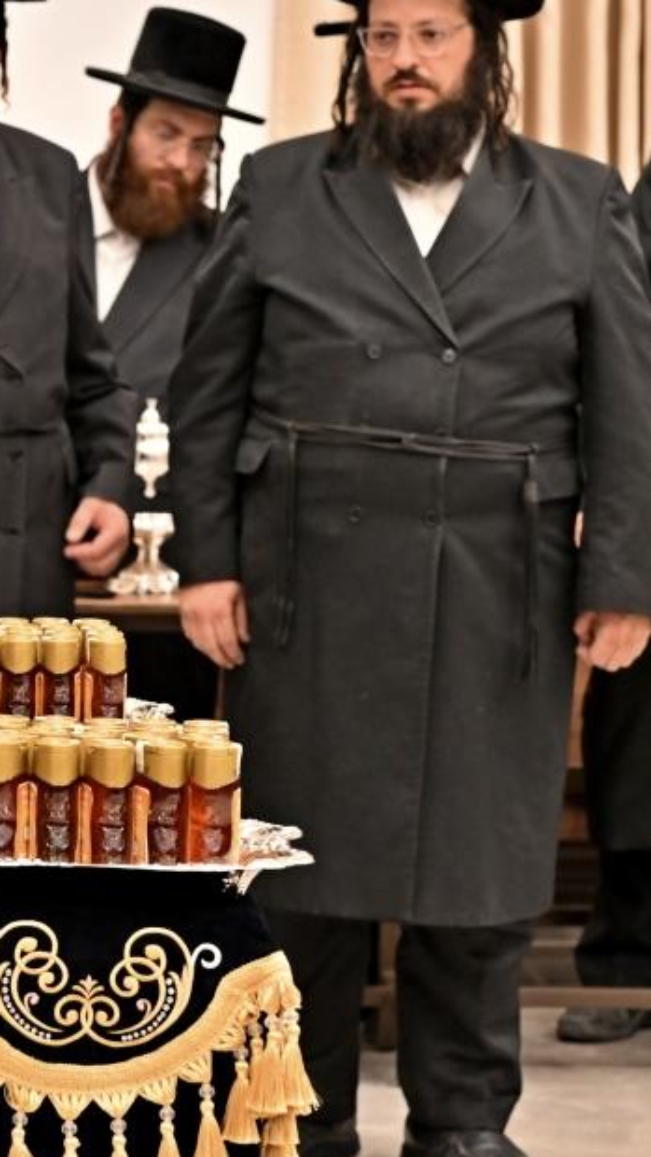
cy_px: 606
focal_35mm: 147
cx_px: -252
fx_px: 4509
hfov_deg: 8.1
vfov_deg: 14.6
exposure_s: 1/125
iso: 640
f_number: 4
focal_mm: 57
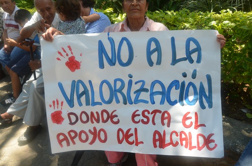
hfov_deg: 67.5
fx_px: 189
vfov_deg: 47.7
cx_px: 126
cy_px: 83
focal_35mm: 27
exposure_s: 1/160
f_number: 6.3
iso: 200
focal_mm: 18
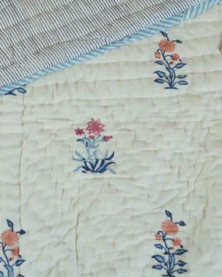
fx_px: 829
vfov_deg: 18.6
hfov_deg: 15.2
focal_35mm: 101
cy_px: 21
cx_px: 75
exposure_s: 1/100
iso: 320
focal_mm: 50
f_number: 3.2
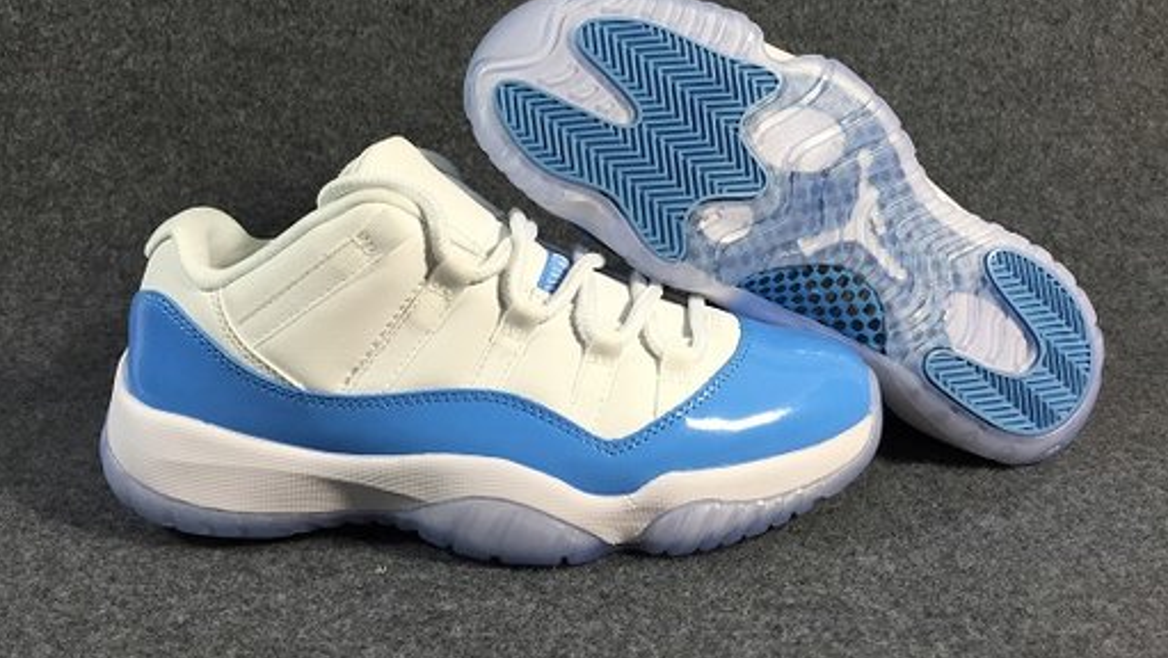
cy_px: 216
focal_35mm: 34
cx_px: 590
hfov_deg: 58.0
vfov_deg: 34.4
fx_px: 1053
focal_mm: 4.15
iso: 32
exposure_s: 1/33
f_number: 2.2
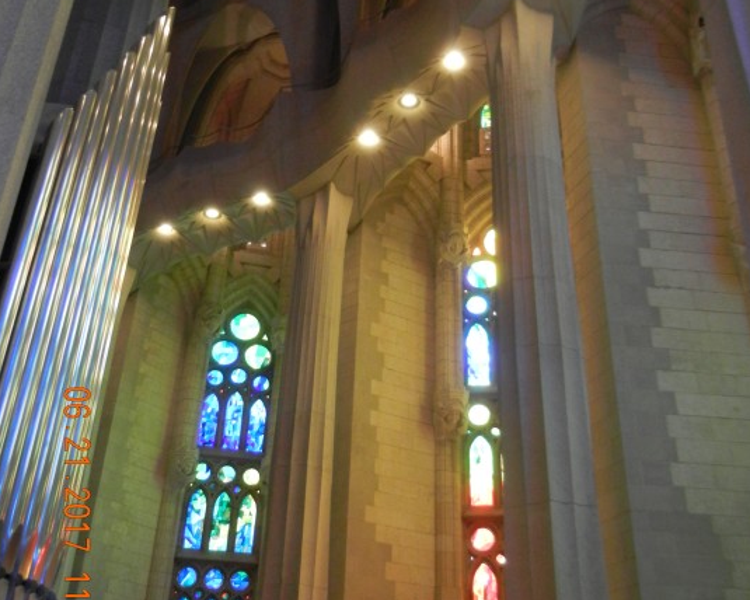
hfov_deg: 43.8
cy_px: 179
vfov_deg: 35.2
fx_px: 932
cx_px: 397
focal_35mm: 42
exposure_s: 1/26.4
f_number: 3.5
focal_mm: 5.4
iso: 640
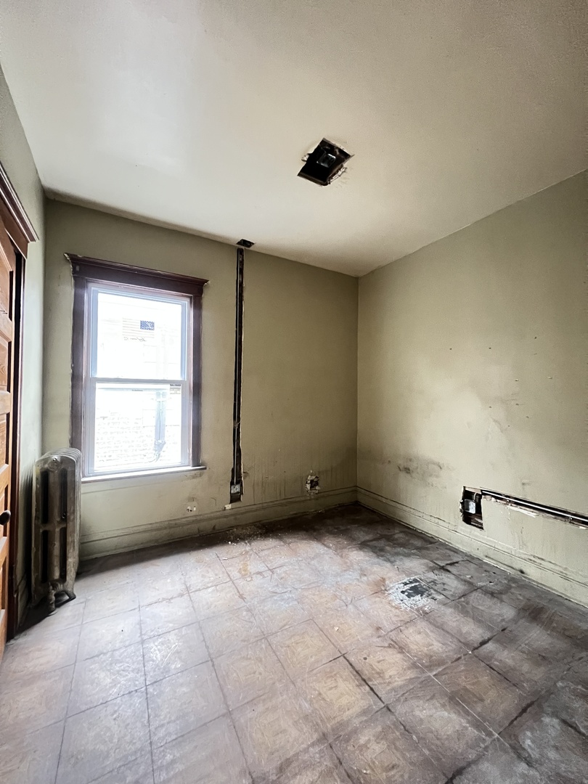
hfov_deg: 89.9
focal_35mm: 13
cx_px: 294
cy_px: 392
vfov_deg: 106.2
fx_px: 294
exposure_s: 1/25
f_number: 1.8
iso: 1000
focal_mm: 1.57
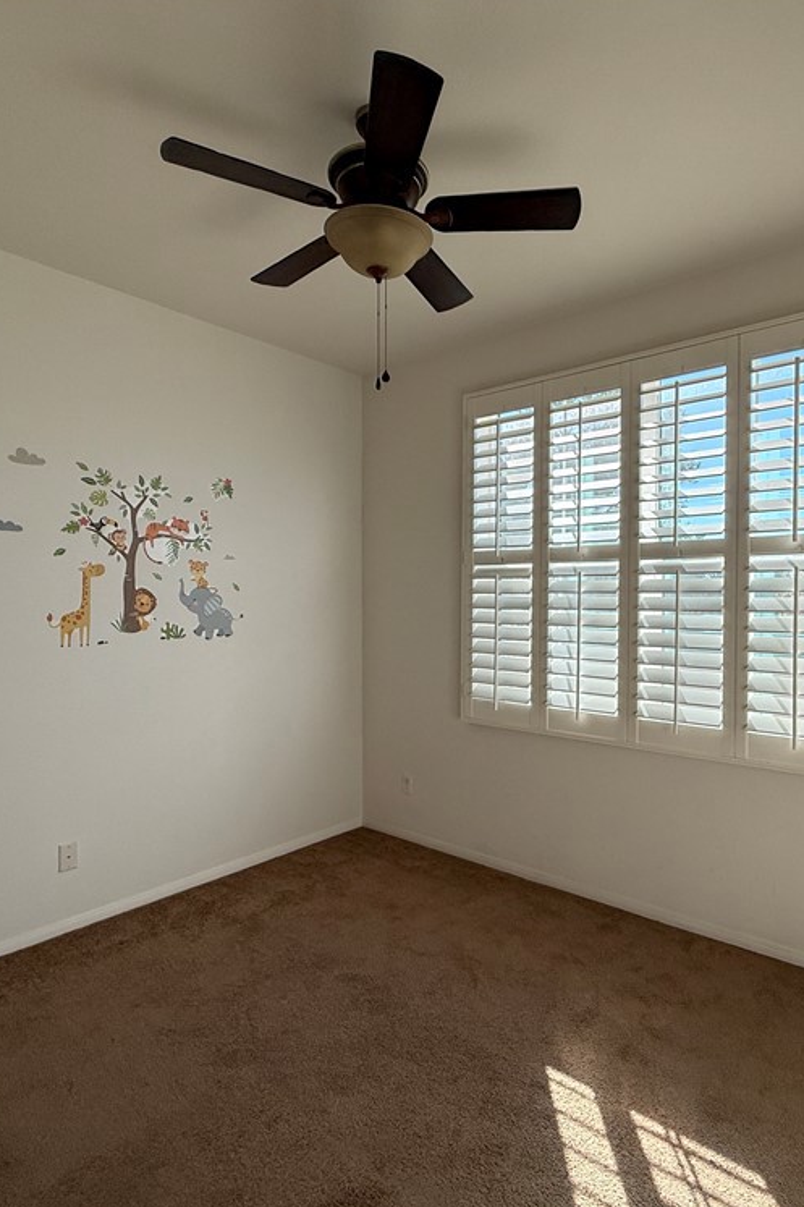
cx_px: 469
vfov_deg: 84.0
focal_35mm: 20
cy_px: 608
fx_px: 670
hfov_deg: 61.5
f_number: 2.2
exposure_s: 1/465
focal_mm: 2.22
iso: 64
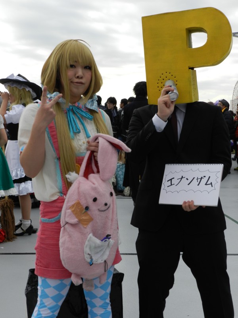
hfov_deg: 31.5
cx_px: 119
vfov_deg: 41.2
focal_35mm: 46
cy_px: 159
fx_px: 422
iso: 160
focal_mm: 8.1
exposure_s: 1/640
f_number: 4.2
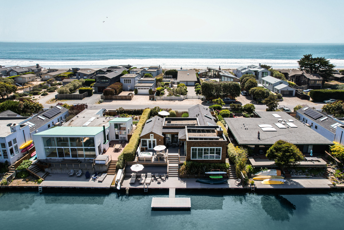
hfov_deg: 78.6
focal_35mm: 22
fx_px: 210
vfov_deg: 57.2
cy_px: 115
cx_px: 172
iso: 100
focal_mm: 8.38
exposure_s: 1/1500
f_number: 2.8
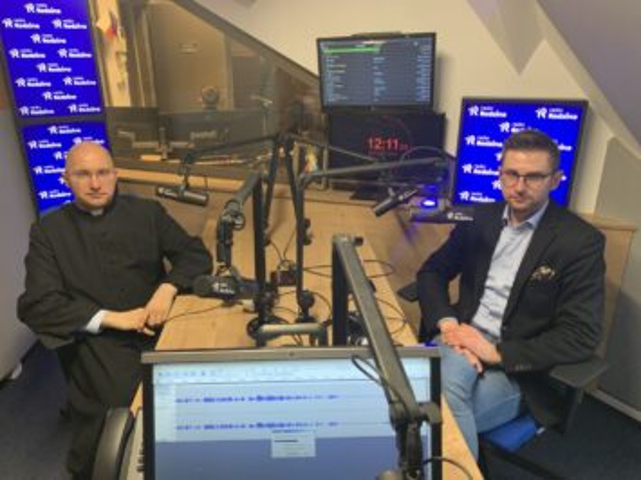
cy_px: 240
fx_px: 481
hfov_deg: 67.3
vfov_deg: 53.0
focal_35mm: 26
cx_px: 320
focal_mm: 4.25
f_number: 1.8
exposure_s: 1/50
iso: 250
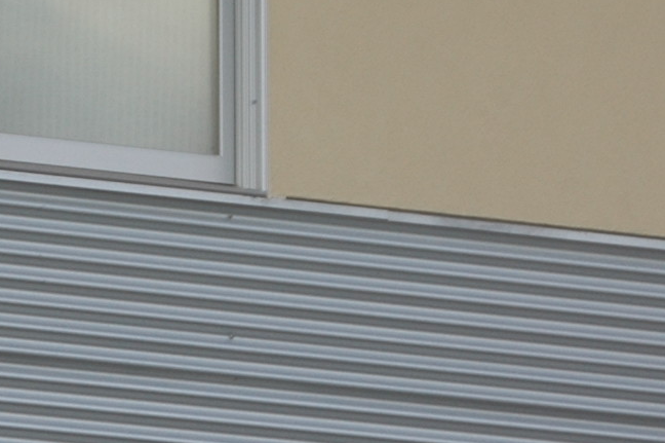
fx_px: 10022
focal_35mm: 543
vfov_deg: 2.5
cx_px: -779
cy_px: 36
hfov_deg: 3.8
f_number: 7.1
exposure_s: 1/200
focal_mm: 78
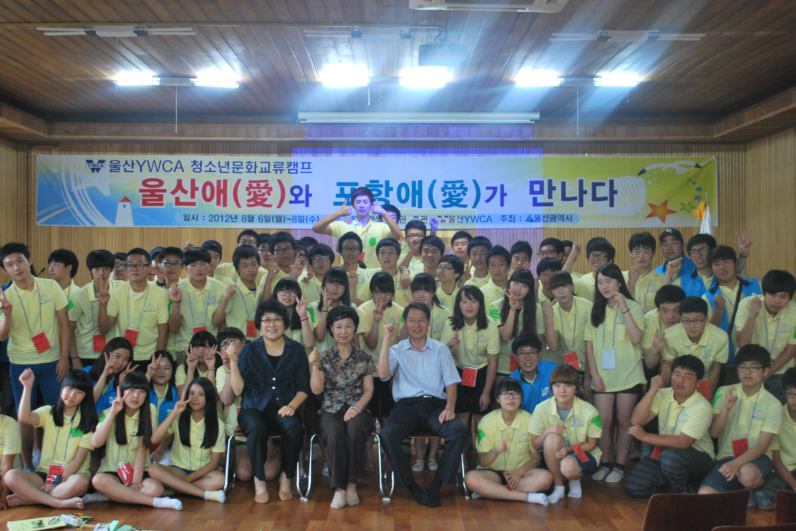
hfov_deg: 48.5
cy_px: 260
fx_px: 884
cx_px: 400
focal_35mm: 40
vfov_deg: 33.4
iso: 560
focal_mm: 26
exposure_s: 1/30
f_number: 4.5
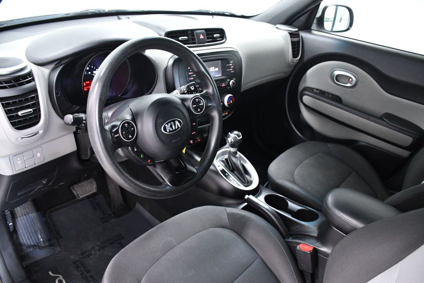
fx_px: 318
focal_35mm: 27
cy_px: 142
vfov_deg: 47.9
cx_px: 212
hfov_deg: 67.4
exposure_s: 1/60
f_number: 4
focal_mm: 18
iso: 2500
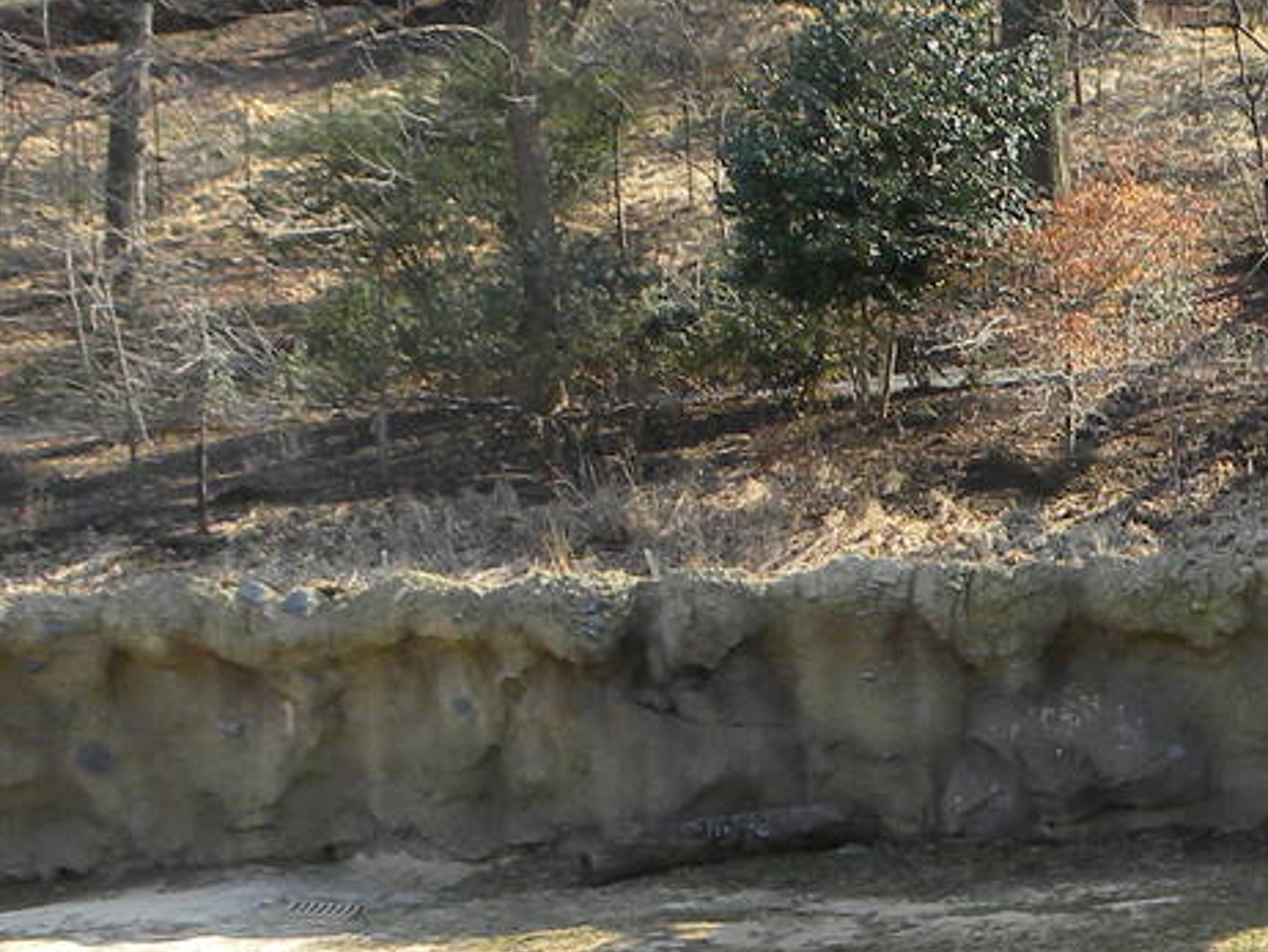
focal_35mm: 90
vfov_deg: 16.2
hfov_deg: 19.5
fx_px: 3298
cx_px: 1800
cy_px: 859
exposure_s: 1/165
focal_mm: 4.6
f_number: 4
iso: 64
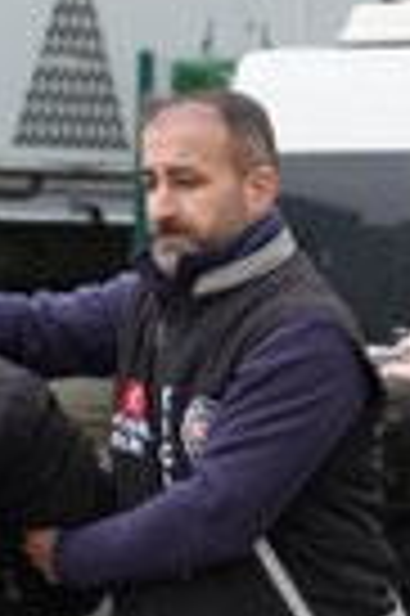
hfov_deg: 5.7
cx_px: 261
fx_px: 4144
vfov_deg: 8.5
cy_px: 641
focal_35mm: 242
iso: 160
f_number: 4
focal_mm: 70
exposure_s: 1/160
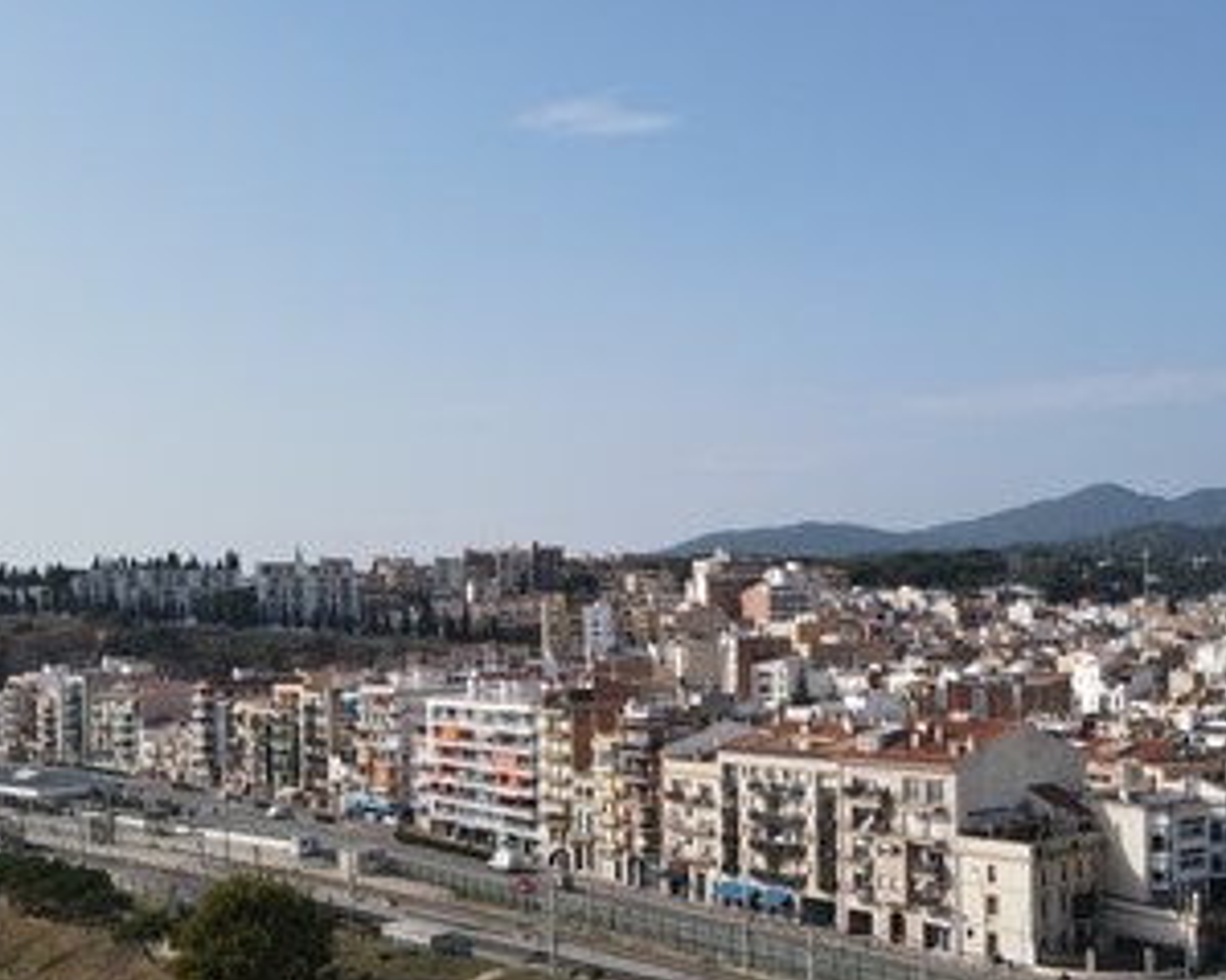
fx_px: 1306
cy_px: 658
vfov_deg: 40.6
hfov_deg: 50.1
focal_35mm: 36
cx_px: 697
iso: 100
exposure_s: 1/800
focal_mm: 4.5
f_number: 2.8
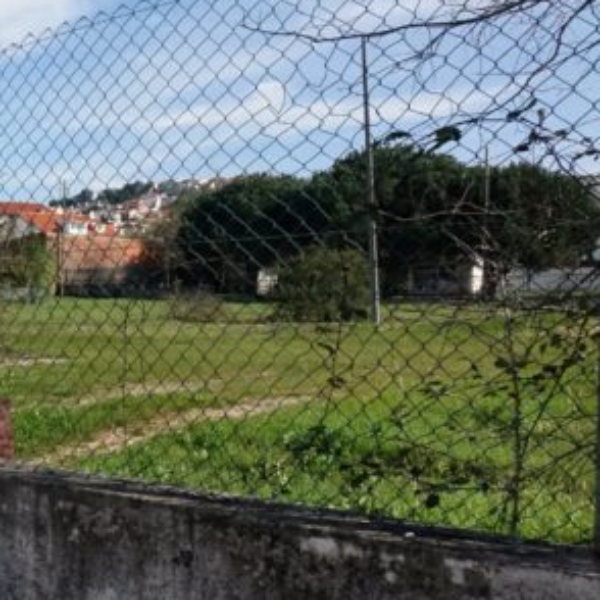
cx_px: -133
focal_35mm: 50
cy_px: 347
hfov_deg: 29.1
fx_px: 981
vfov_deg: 34.0
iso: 2000
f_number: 5.6
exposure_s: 1/800
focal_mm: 8.81
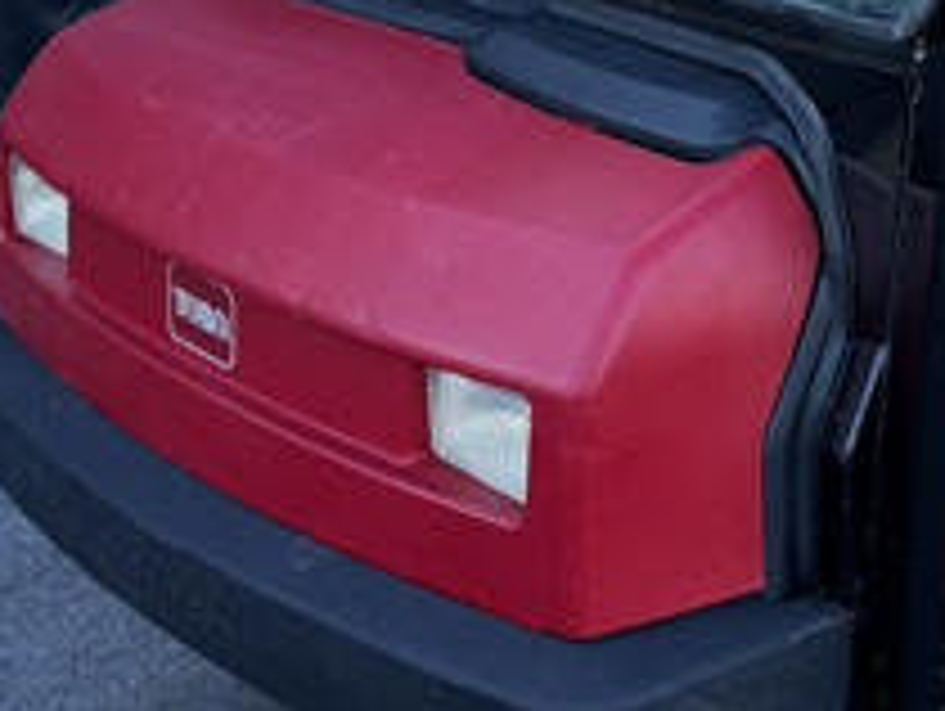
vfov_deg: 19.8
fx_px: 1995
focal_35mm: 73
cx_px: 1035
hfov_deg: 24.8
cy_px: 68
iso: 64
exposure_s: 1/249
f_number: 1.78
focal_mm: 6.76
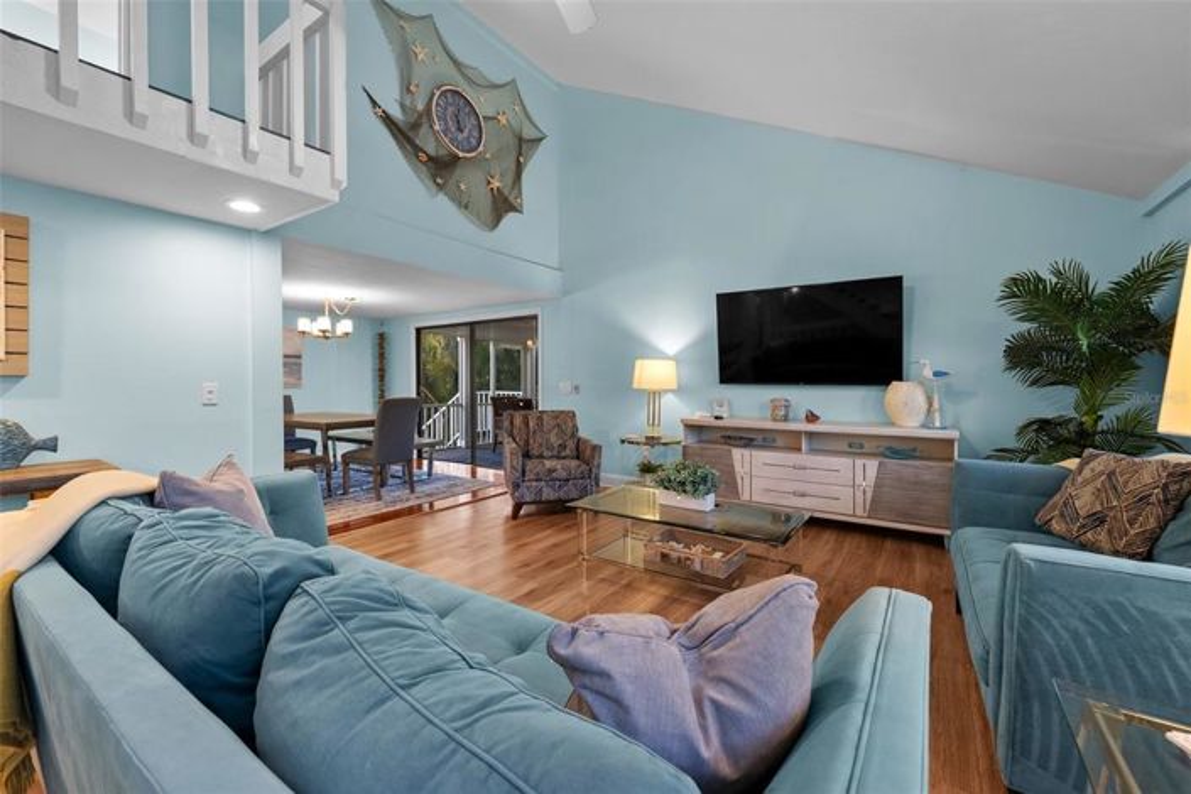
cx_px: 596
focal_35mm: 14
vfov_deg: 81.2
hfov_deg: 104.3
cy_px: 397
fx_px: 463
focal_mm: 14
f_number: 8
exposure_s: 1/1.25
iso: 320
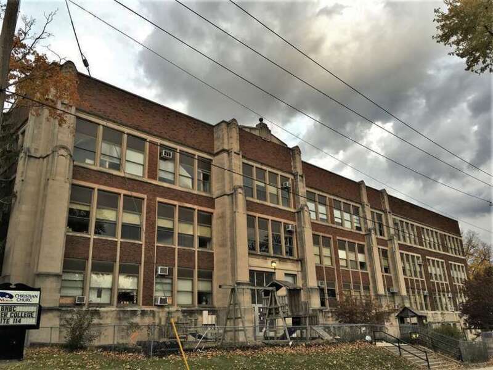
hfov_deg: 61.7
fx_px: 413
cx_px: 246
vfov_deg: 48.2
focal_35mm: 29
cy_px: 185
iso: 32
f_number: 2.2
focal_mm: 4.15
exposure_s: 1/120
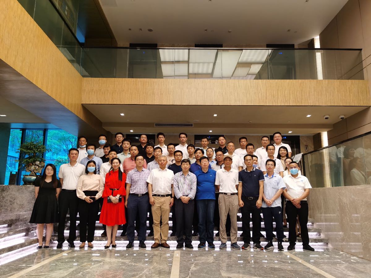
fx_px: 289
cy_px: 139
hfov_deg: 65.3
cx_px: 186
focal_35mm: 27
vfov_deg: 51.4
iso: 100
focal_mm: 5.56
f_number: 1.6
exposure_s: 1/50
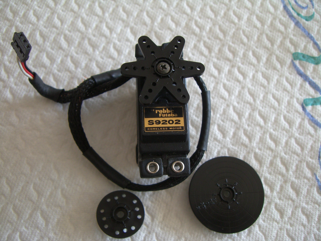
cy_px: 120
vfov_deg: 37.7
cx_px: 160
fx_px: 352
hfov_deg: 49.0
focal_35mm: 38
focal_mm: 6.2
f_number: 2.7
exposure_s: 1/80
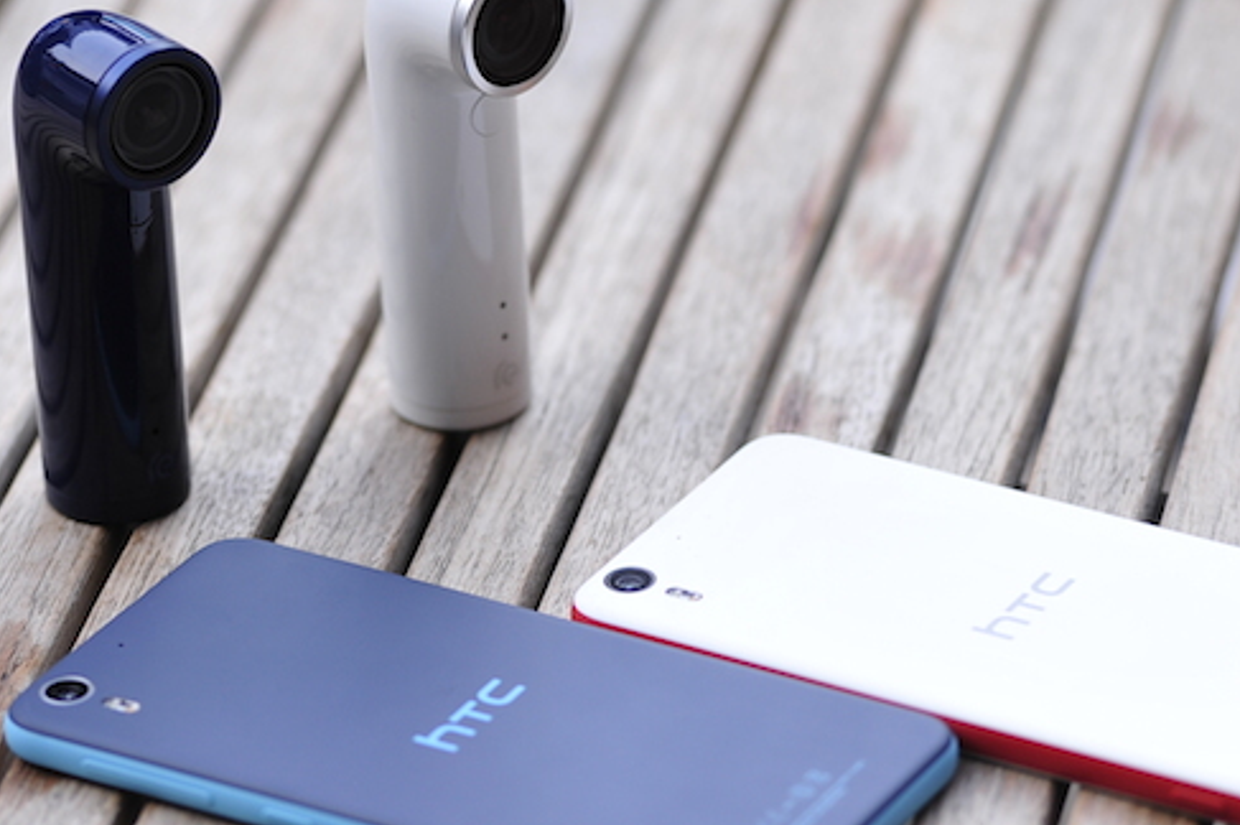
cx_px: 802
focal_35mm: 197
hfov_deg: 10.4
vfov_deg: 7.0
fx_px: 6781
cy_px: 420
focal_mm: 120
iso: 500
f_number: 4
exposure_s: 1/400
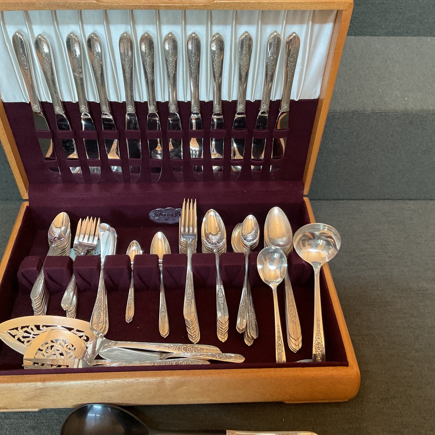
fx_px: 498
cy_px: 220
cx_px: 208
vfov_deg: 47.2
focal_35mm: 35
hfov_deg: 47.2
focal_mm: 3
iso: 200
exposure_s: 1/50
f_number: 1.8
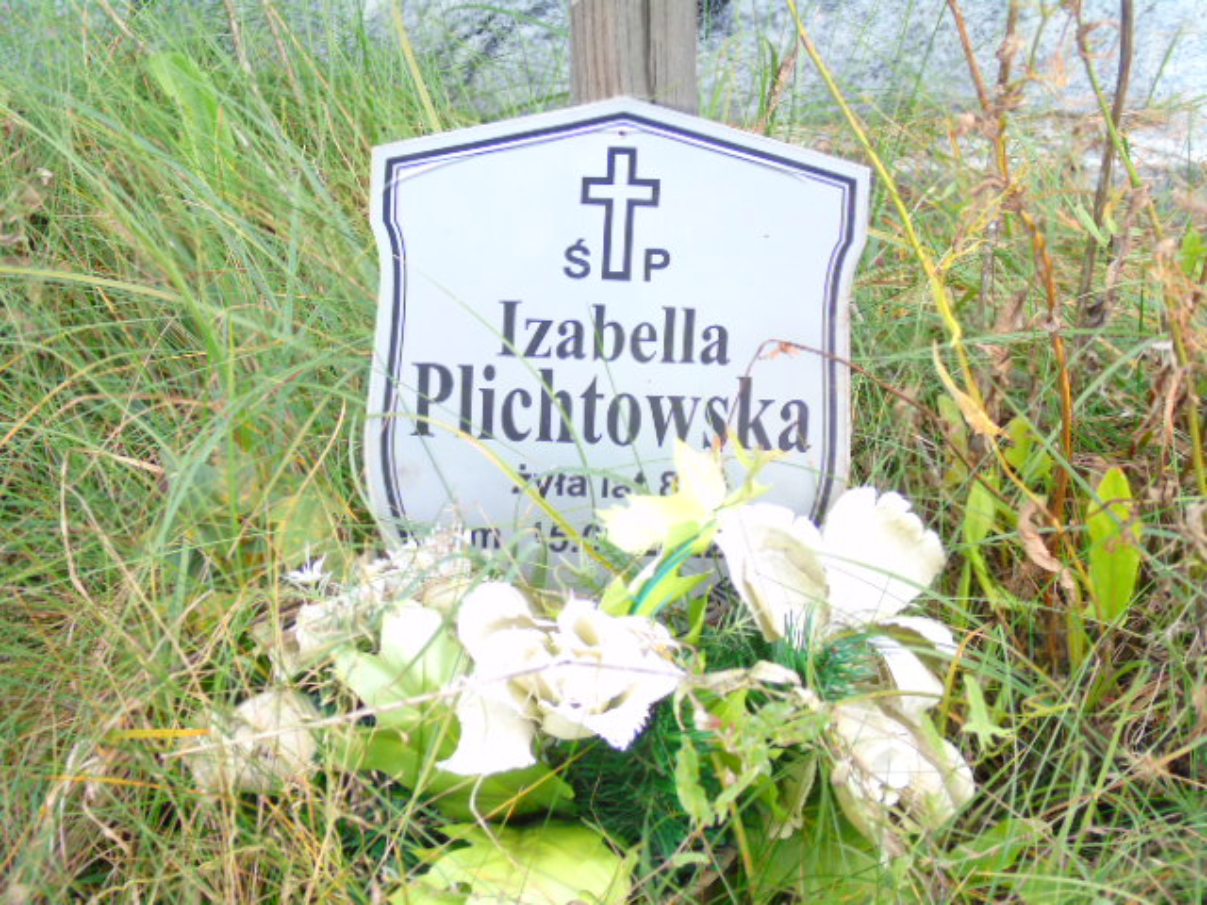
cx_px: 604
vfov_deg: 13.7
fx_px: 3766
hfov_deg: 18.2
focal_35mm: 108
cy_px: 452
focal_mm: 19
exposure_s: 1/30
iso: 80
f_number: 4.4
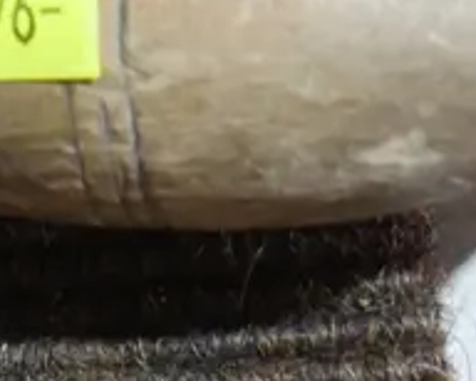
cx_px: -756
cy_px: -90
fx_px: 2496
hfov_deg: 9.4
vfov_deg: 8.6
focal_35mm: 177
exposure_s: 1/60
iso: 800
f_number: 4
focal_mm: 17
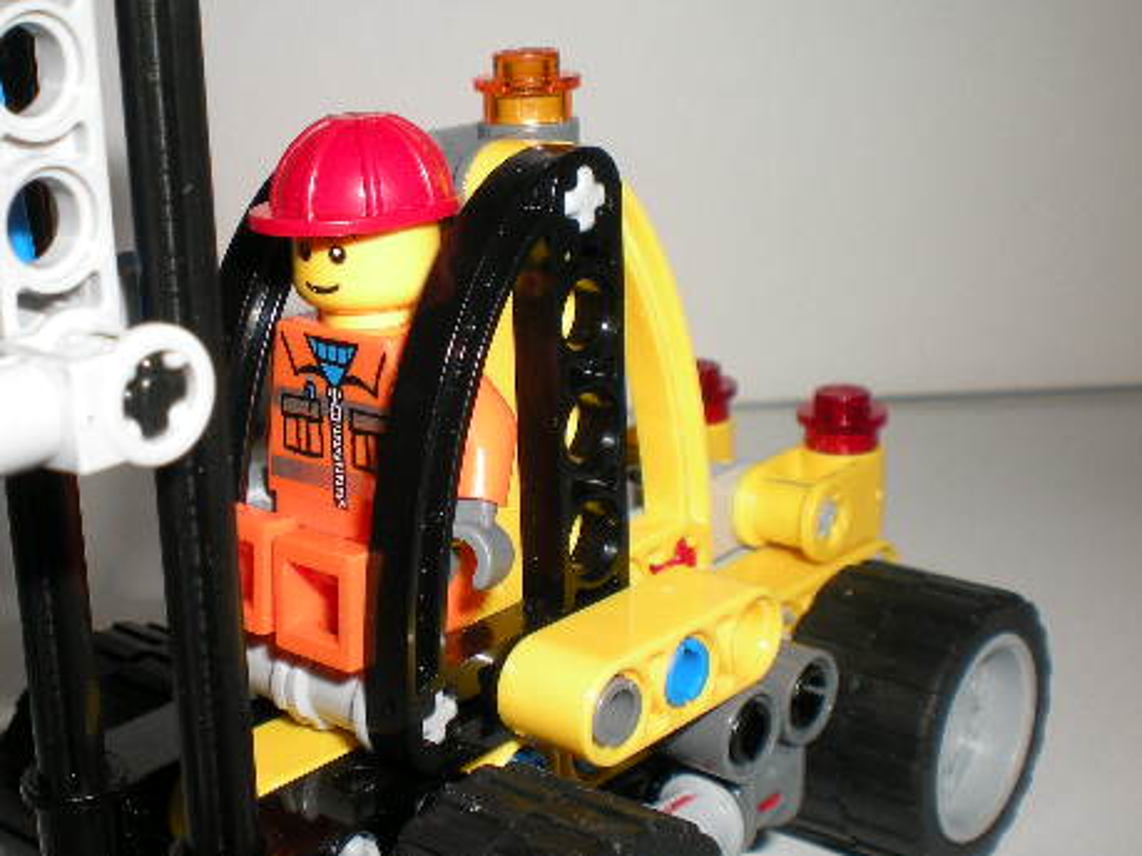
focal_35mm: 53
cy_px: 435
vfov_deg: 27.5
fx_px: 1748
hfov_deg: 35.7
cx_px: 358
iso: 64
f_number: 4.6
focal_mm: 6.3
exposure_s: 1/60
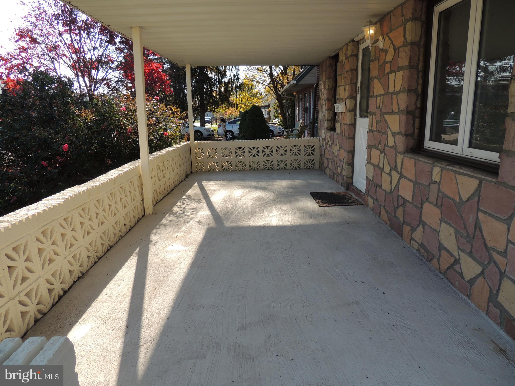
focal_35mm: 24
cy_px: 193
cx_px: 258
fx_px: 357
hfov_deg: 71.6
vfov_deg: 56.8
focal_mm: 4.3
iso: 100
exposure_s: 1/640
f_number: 3
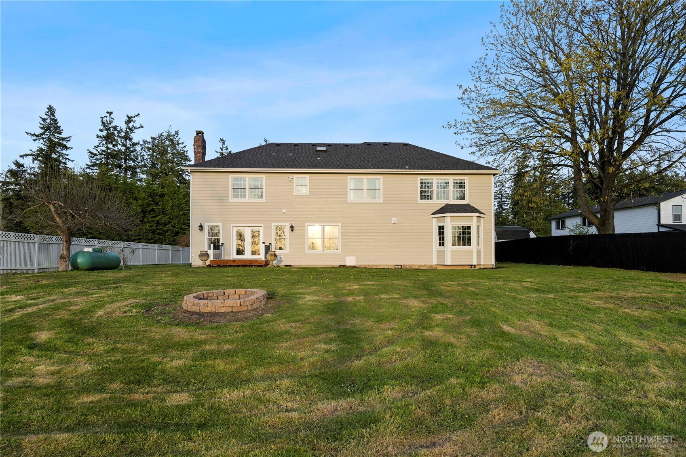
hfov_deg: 88.4
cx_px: 343
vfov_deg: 65.9
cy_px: 228
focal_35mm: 18
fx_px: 352
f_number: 8
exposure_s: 1/60
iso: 200
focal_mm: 18.5
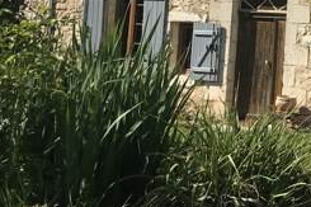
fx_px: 820
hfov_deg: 19.2
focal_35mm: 95
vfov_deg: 13.7
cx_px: 448
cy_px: -75
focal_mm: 3.99
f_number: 1.8
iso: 20
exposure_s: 1/2817
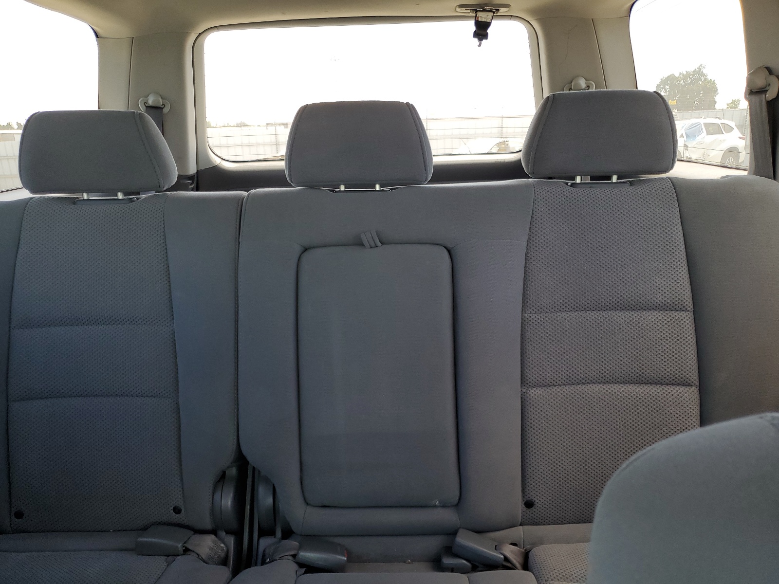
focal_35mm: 26
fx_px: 585
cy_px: 292
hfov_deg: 67.3
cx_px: 390
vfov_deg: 53.1
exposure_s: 1/120
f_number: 1.5
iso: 57
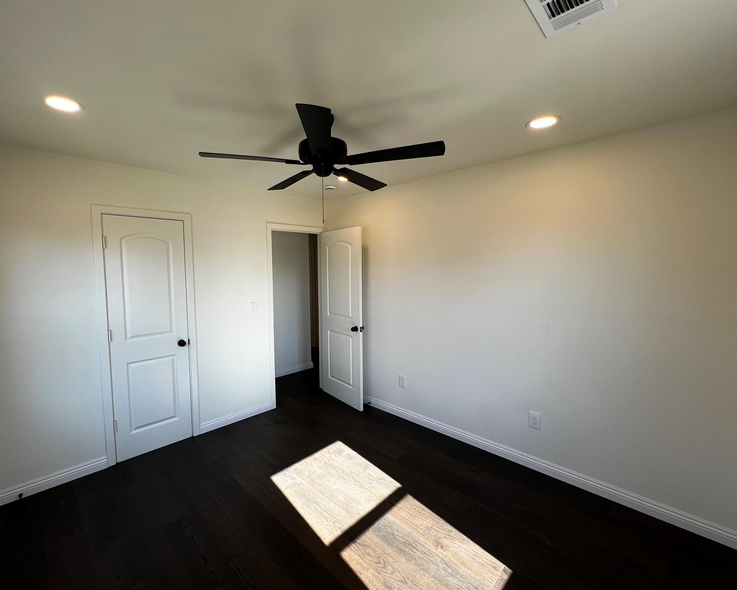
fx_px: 305
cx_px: 337
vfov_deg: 88.0
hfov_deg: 100.5
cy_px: 289
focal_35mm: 14
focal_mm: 1.57
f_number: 1.8
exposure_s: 1/120
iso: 40
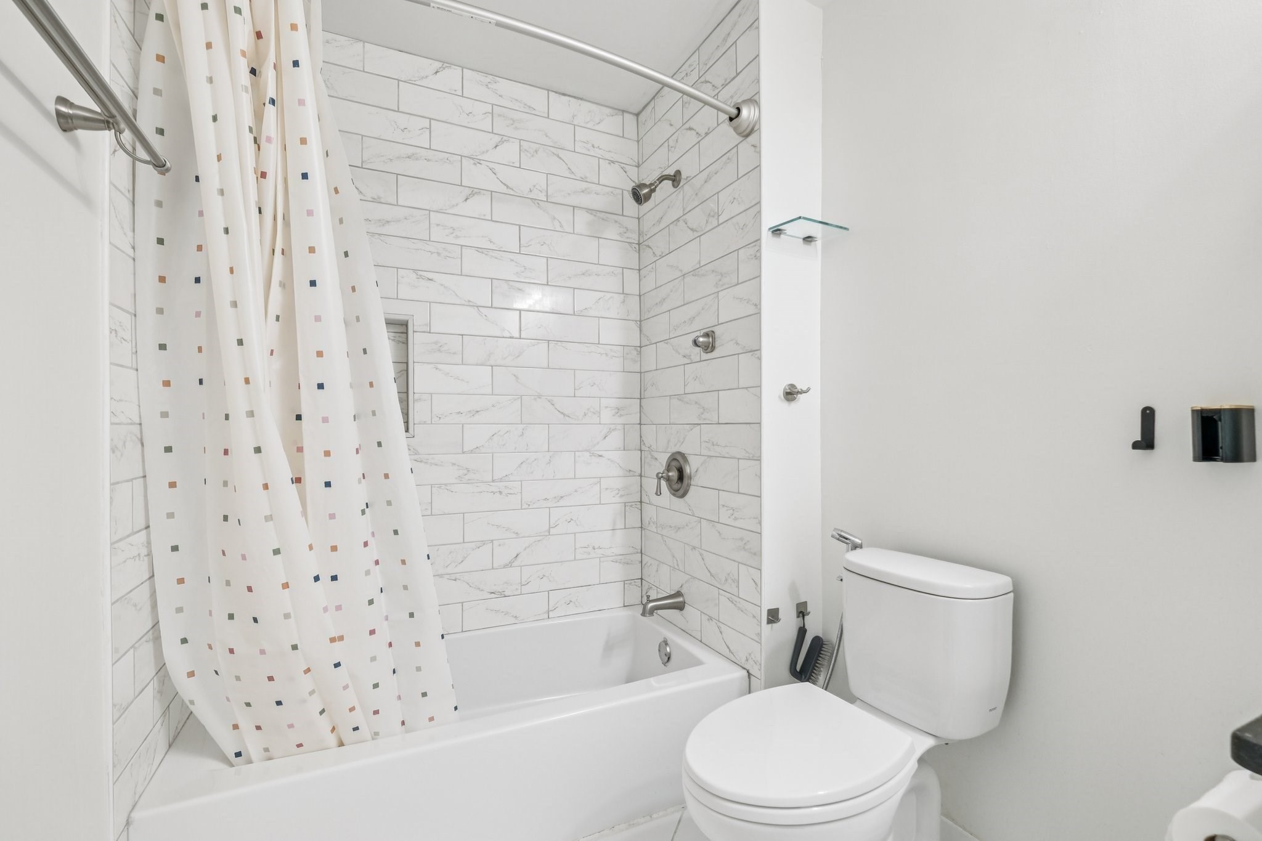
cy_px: 420
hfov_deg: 100.4
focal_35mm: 15
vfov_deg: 77.3
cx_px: 631
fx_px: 526
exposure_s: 1/15
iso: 200
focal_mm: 10
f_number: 5.6
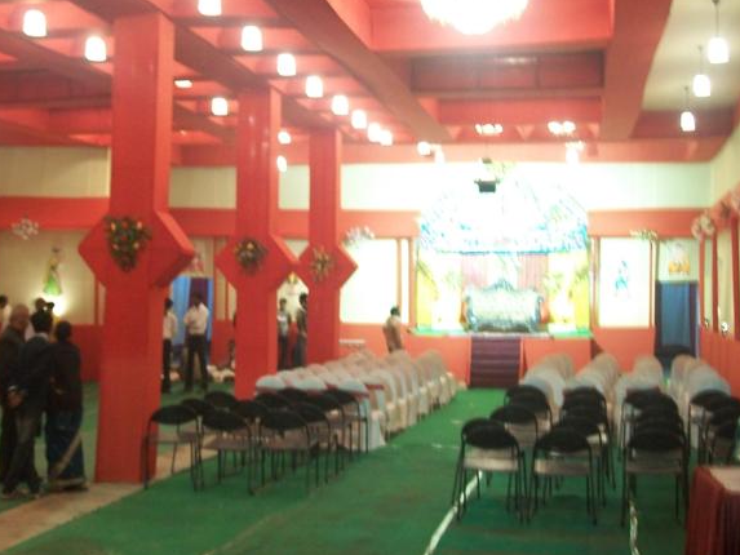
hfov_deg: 34.8
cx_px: 294
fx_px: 1176
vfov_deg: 26.6
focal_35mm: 55
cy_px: 248
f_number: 3
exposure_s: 1/4
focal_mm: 7.6
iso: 168
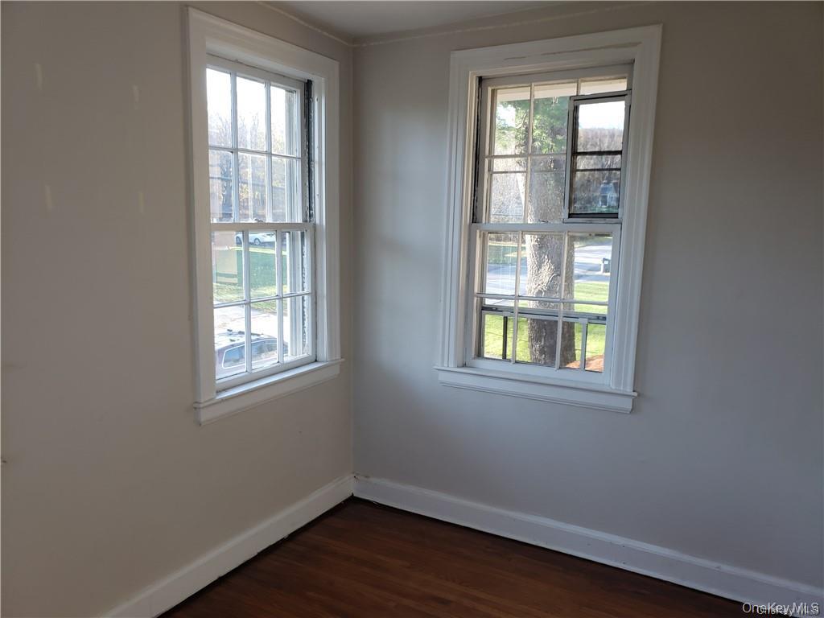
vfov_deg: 53.1
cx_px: 412
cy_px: 309
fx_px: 619
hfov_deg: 67.3
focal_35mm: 26
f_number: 2.4
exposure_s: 1/60
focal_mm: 4.3
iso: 64
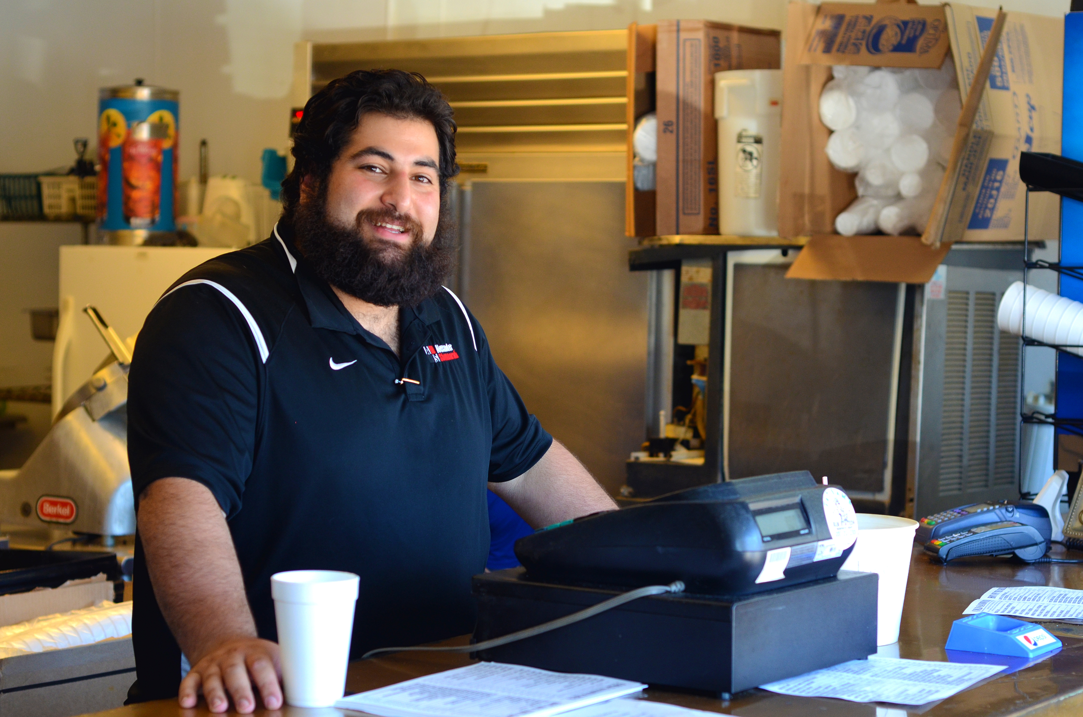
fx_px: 2252
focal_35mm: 75
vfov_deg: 18.1
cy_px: 358
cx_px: 542
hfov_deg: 27.0
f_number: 4
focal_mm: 50
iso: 500
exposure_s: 1/125
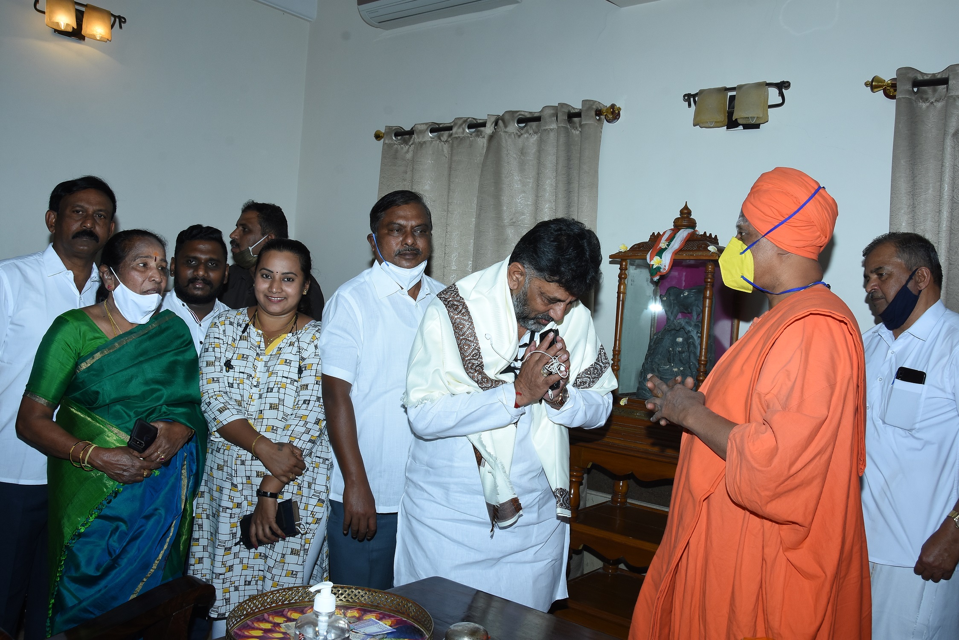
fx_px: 799
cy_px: 320
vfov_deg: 43.6
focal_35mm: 30
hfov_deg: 61.9
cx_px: 480
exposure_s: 1/125
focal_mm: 20
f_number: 11
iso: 400
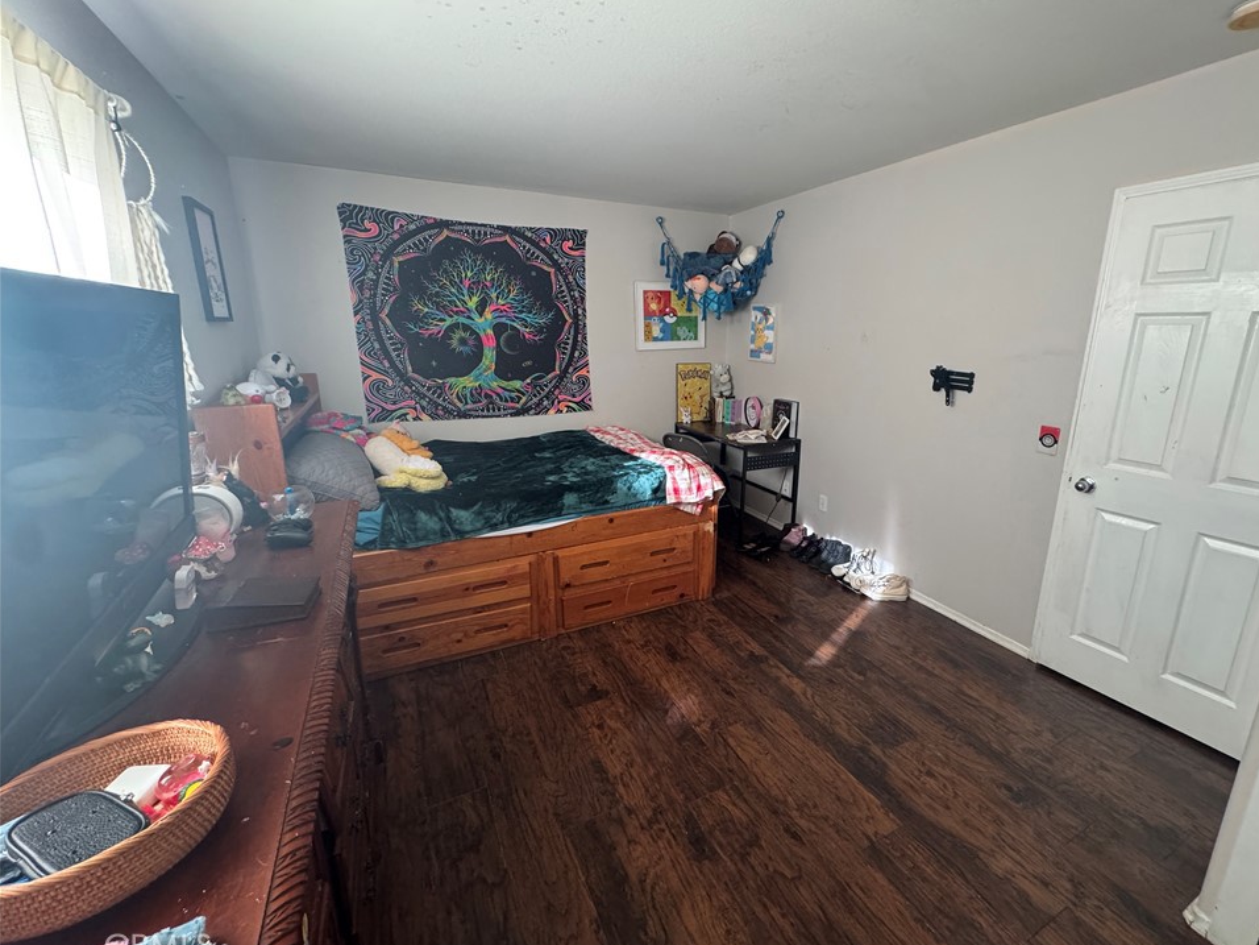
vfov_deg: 81.7
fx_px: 546
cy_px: 459
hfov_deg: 98.0
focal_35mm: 15
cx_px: 673
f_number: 2.2
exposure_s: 1/92
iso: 320
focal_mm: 2.22
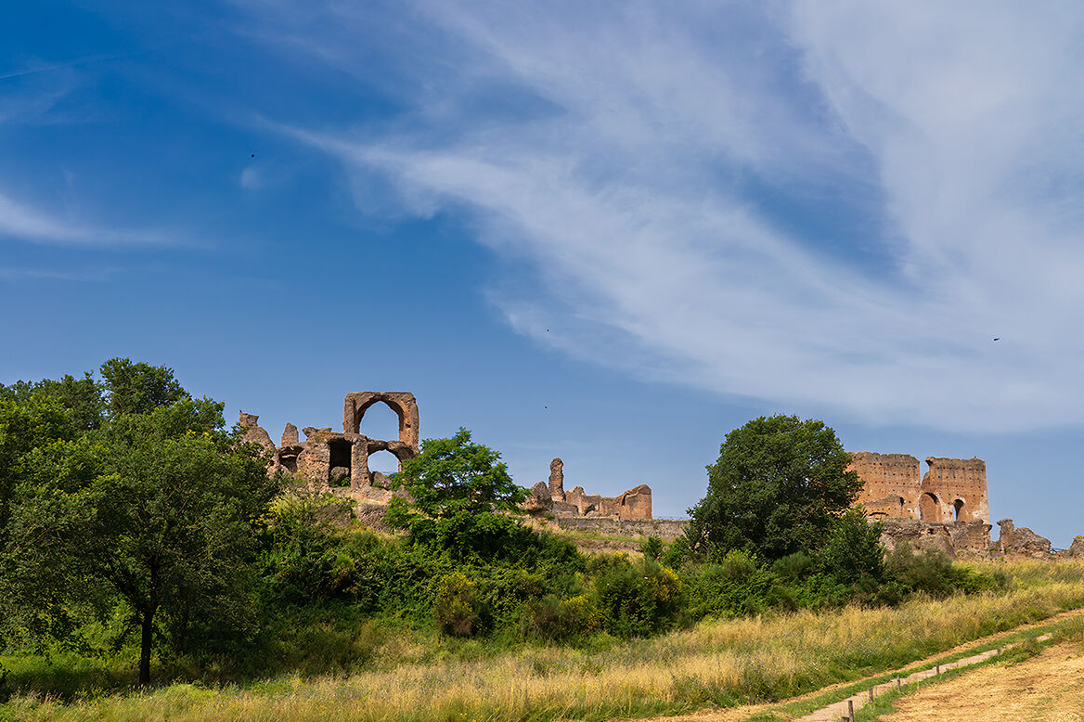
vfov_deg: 35.5
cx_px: 484
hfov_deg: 51.8
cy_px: 496
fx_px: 1114
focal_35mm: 37
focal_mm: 18
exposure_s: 1/640
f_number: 5.6
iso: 100
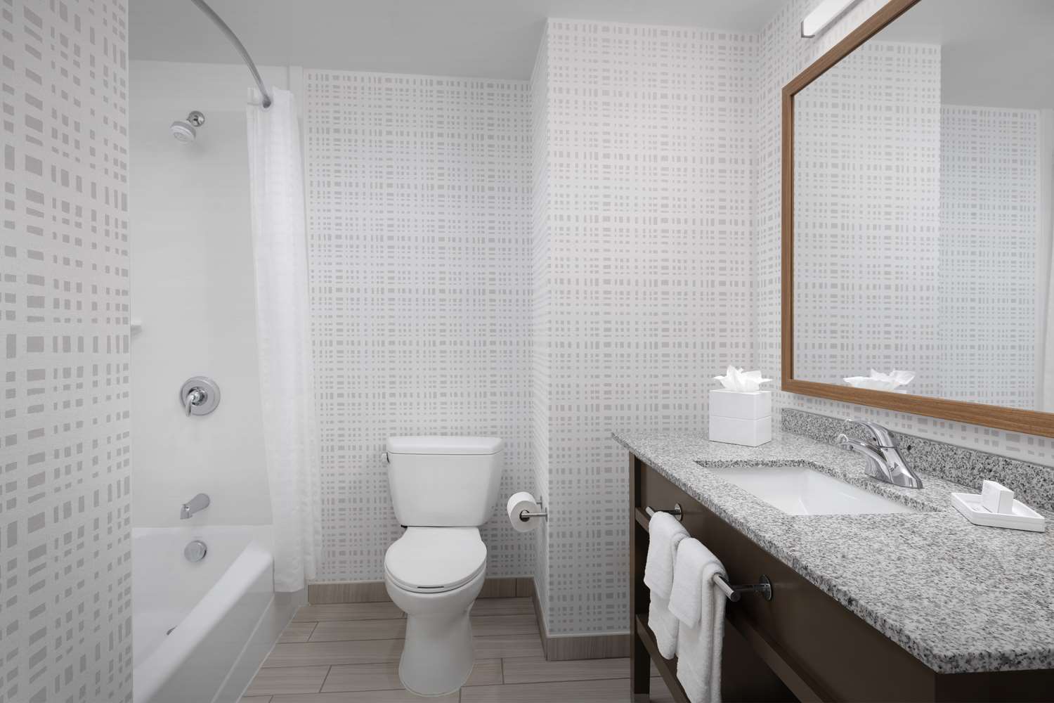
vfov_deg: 64.6
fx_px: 556
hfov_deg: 86.9
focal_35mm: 19
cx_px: 527
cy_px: 352
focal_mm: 19
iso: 200
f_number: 11
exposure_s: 1/25
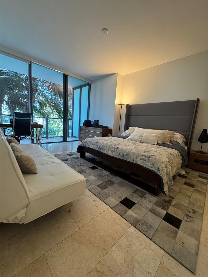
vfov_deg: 102.1
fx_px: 112
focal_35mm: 14
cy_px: 138
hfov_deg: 85.7
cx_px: 104
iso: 320
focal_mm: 2.22
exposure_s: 1/120
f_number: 2.2
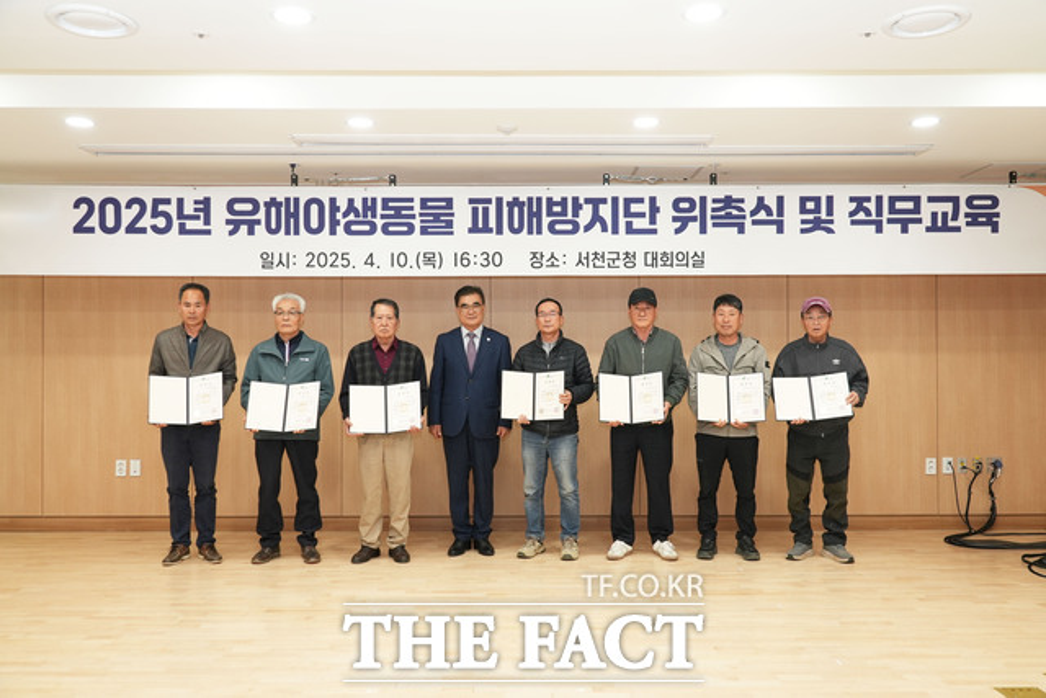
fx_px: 872
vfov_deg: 43.6
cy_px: 349
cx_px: 523
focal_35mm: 30
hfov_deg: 61.9
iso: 800
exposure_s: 1/250
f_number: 4
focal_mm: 30
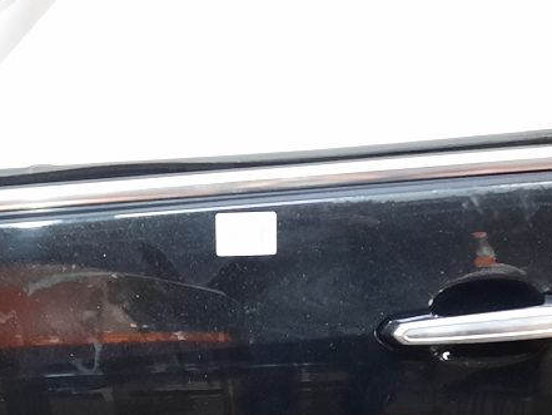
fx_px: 1085
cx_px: 158
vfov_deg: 20.7
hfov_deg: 28.3
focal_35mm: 68
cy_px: 445
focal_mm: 4.6
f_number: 2
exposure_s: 1/33
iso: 320
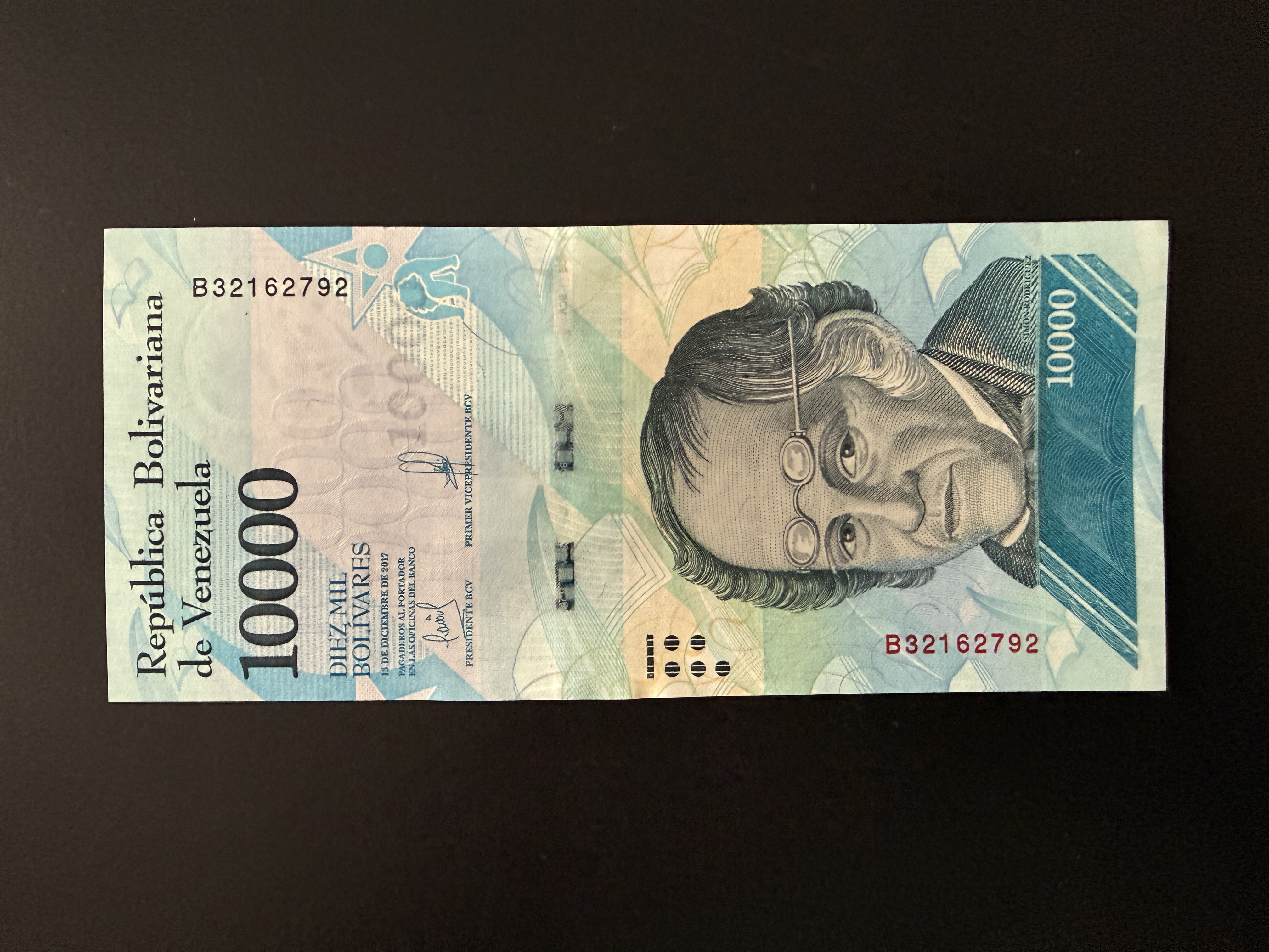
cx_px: 634
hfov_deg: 71.6
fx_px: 880
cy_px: 476
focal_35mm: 24
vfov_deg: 56.8
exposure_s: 1/60
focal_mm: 2.22
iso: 640
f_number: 2.2
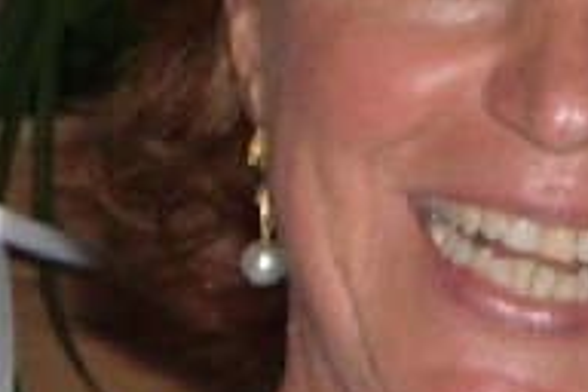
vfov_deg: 5.7
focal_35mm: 239
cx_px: 995
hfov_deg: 8.3
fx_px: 3903
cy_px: 165
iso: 125
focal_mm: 8.2
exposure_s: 1/40
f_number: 3.3
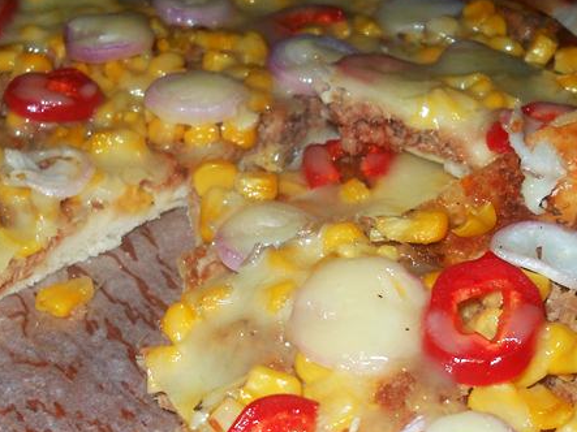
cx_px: 285
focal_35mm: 74
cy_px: 336
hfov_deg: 26.3
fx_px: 1233
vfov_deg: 19.7
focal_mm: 6.72
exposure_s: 1/30
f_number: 5.5
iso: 80
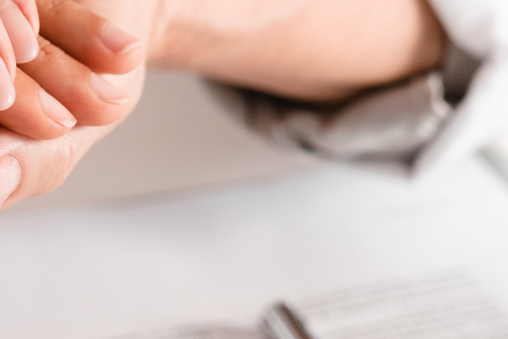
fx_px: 2681
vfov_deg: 7.2
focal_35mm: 190
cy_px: -32
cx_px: 105
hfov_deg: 10.8
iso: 400
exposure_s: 1/320
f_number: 3.2
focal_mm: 46
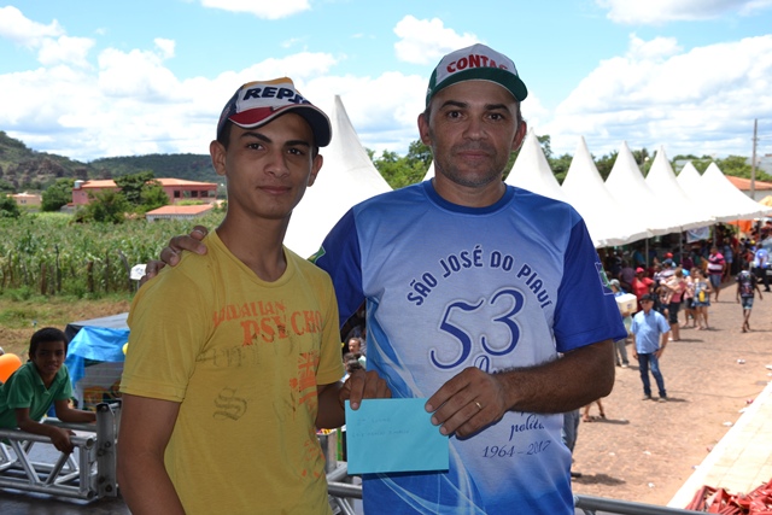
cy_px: 258
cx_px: 386
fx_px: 965
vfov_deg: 29.9
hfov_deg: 43.6
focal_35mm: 45
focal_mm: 30
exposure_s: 1/200
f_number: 7.1
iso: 100
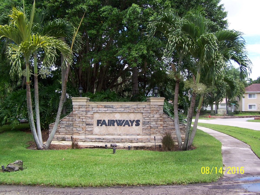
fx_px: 285
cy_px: 98
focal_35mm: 38
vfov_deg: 37.7
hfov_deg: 49.0
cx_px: 130
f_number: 2.8
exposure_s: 1/500
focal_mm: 6.3
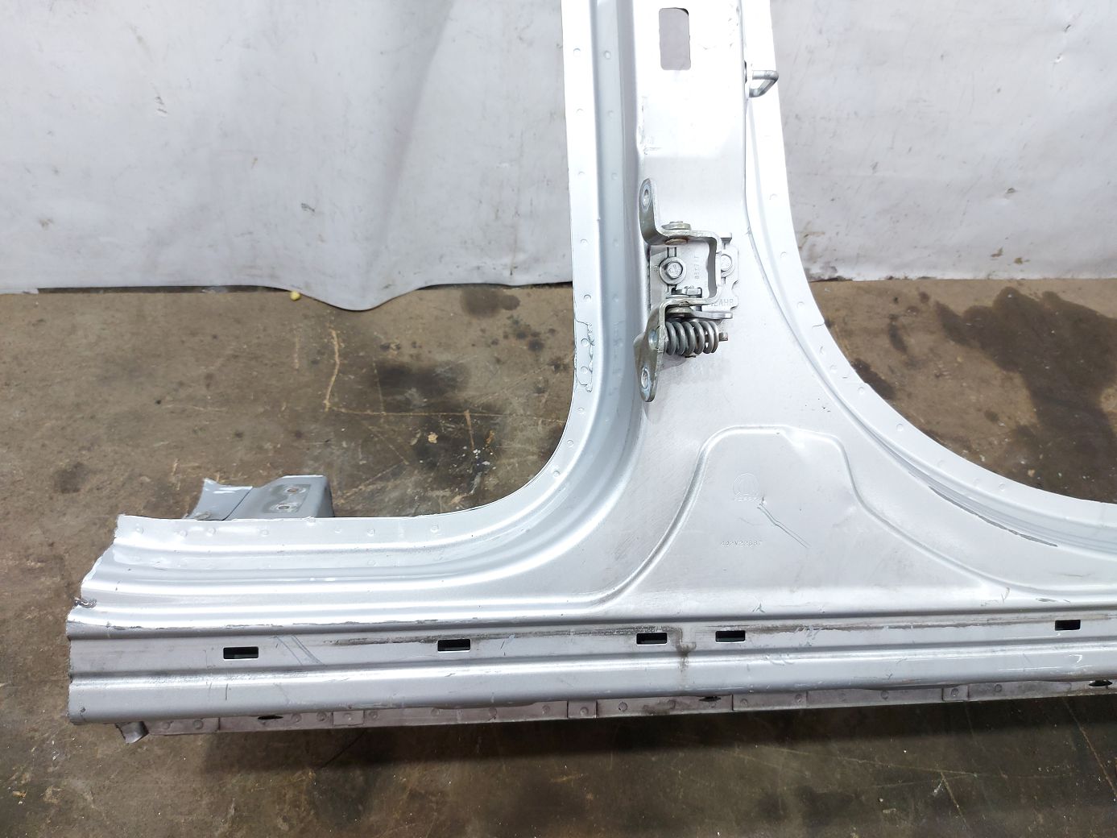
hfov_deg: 71.6
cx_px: 558
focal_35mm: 24
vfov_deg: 56.8
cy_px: 419
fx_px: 774
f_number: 1.8
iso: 160
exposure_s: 1/50
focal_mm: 5.23
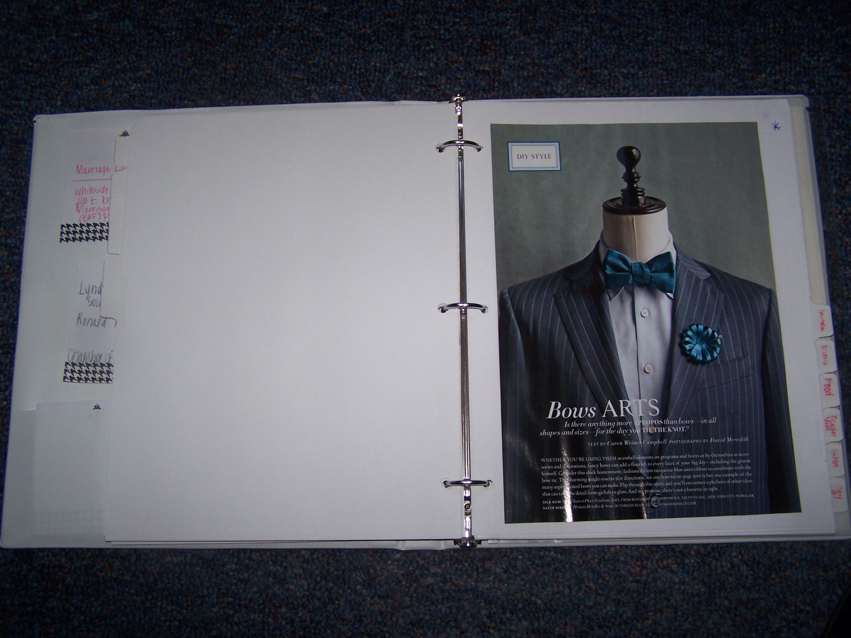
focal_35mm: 38
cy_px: 319
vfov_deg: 37.7
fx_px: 934
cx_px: 426
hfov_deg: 49.0
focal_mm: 6.3
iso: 80
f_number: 2.8
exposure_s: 1/60
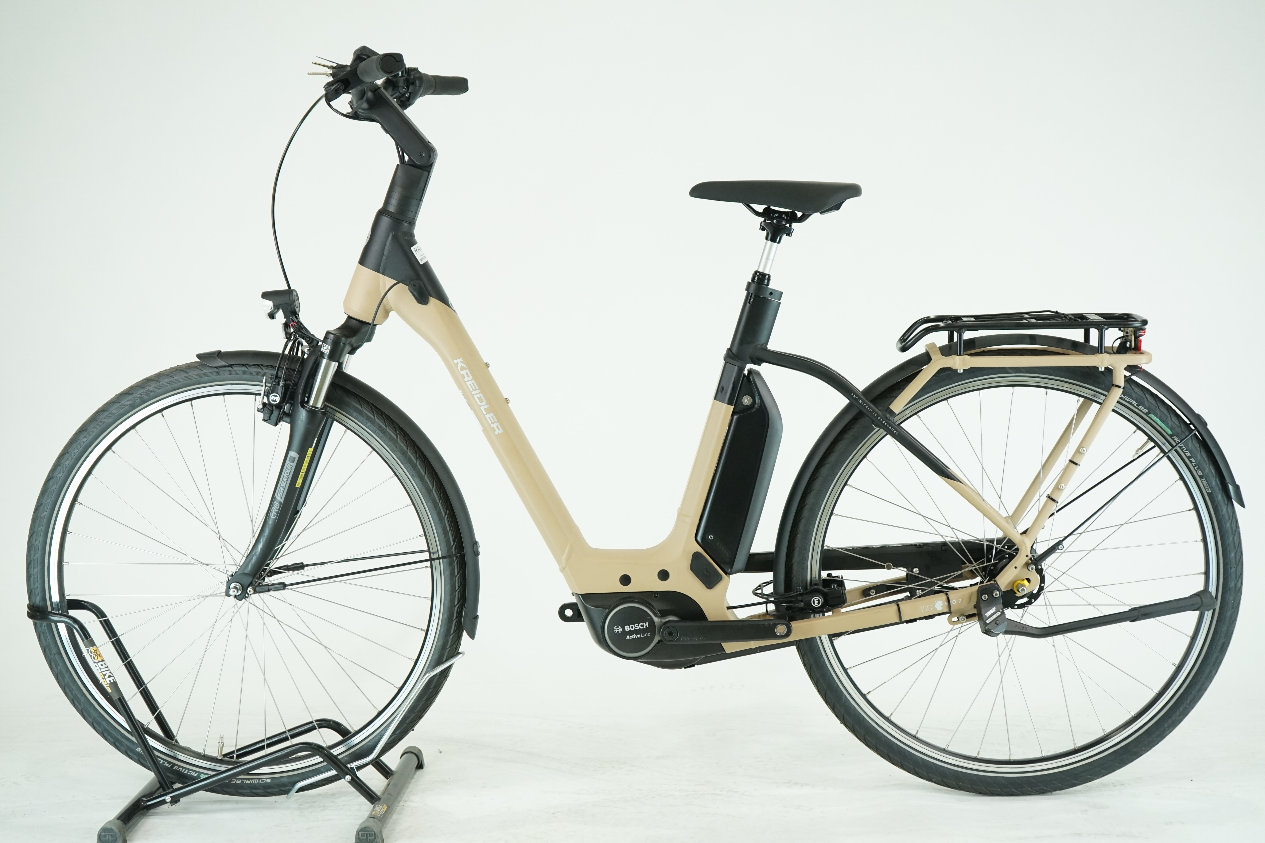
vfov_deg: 26.5
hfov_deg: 38.9
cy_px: 422
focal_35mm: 51
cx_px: 632
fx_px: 1792
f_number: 5.6
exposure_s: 1/200
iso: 1600
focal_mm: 51
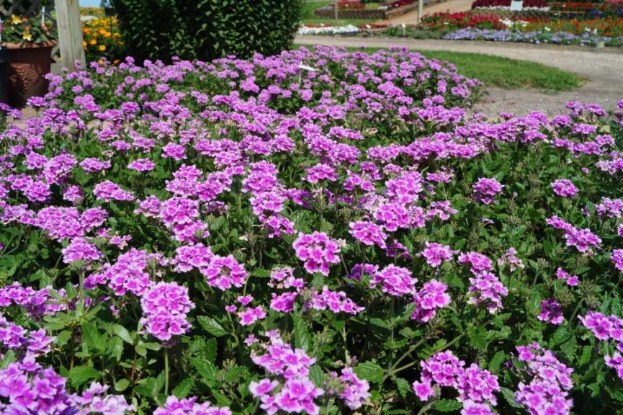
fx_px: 519
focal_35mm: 30
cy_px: 208
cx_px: 312
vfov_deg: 43.6
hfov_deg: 61.9
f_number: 10
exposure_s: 1/200
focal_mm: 20
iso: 100
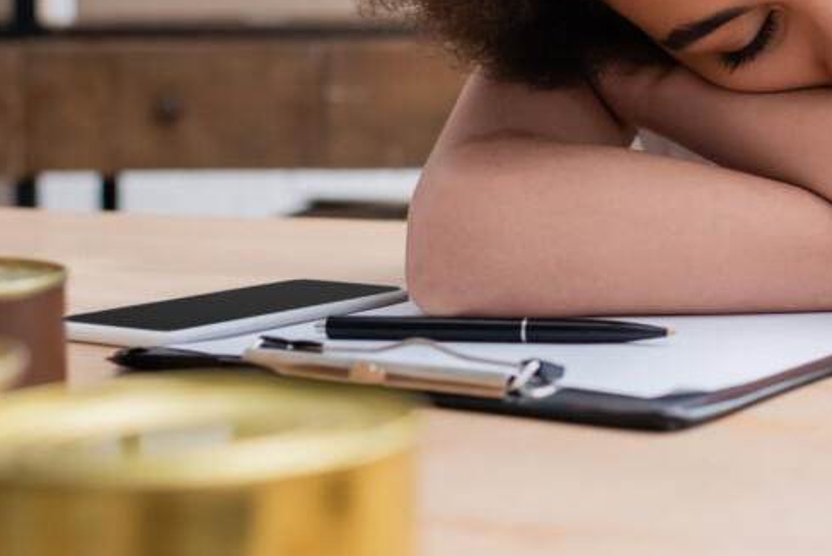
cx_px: 743
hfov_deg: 23.0
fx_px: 1989
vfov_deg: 15.7
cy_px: 18
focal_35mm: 86
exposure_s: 1/160
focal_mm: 35
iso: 250
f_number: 3.5
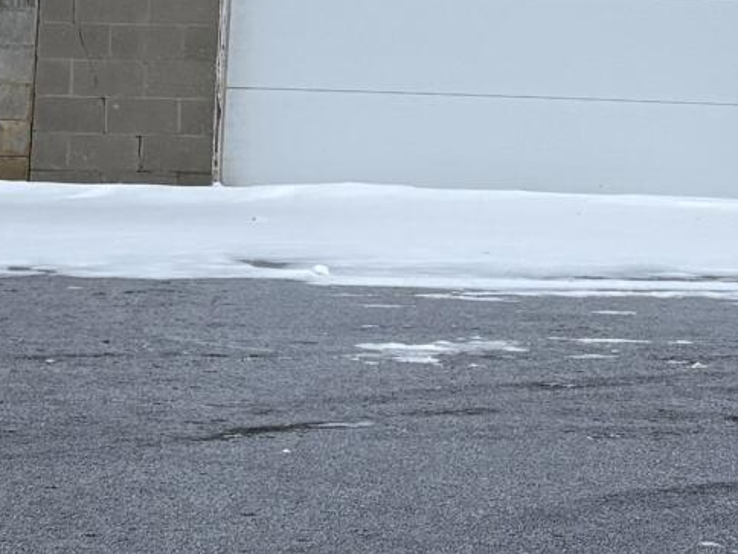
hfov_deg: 12.3
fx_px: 3432
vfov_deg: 8.9
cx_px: 459
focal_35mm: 161
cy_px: -424
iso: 50
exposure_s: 1/1099
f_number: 1.6
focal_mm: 5.96
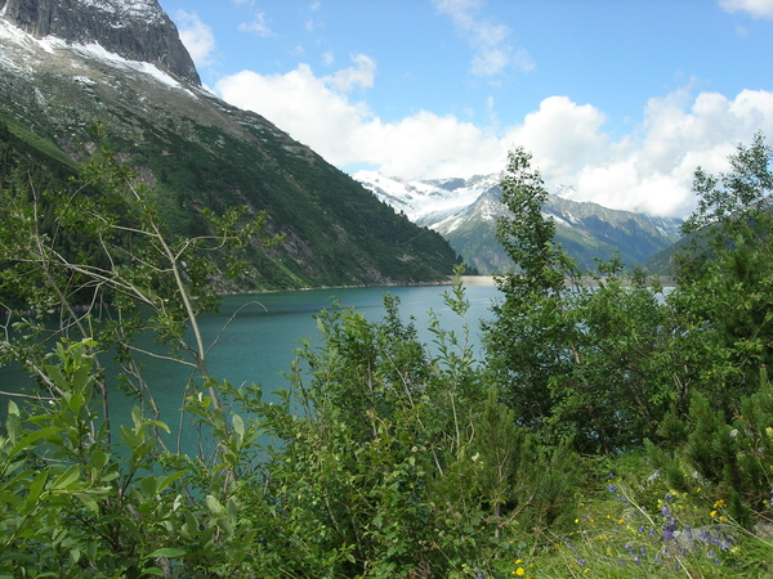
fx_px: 849
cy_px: 290
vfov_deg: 37.7
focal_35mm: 38
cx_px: 386
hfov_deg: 49.0
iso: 64
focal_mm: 7.8
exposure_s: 1/482
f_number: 4.8
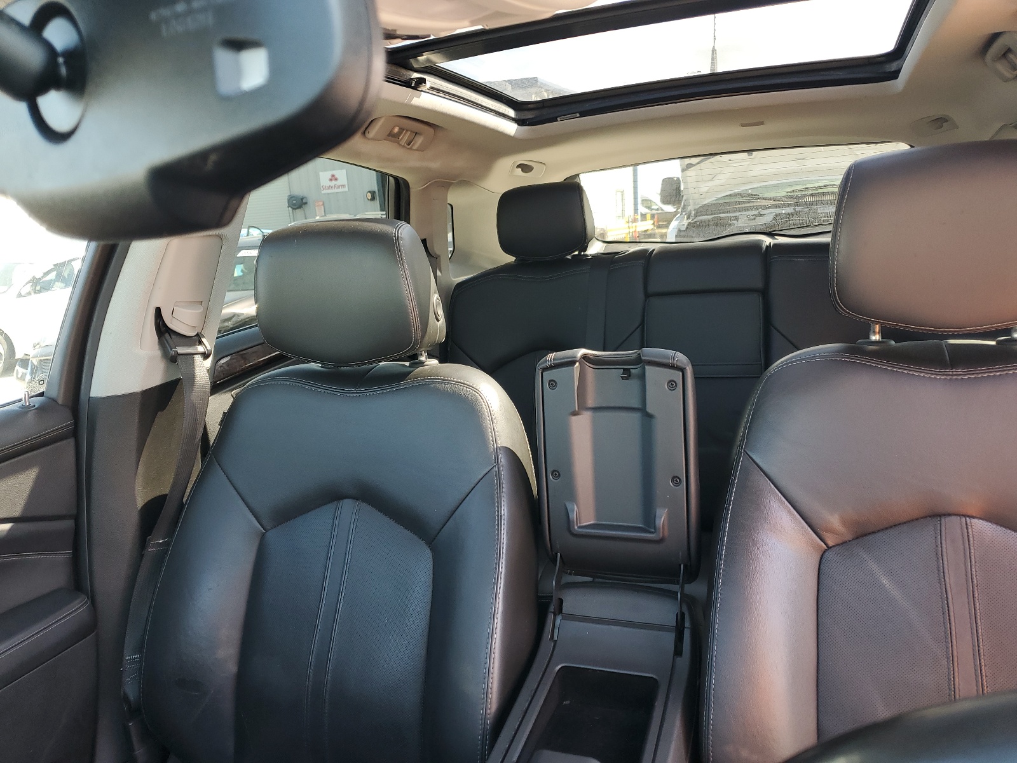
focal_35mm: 26
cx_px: 508
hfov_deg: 67.3
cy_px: 382
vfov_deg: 53.1
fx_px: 764
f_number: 1.5
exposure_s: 1/120
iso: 55
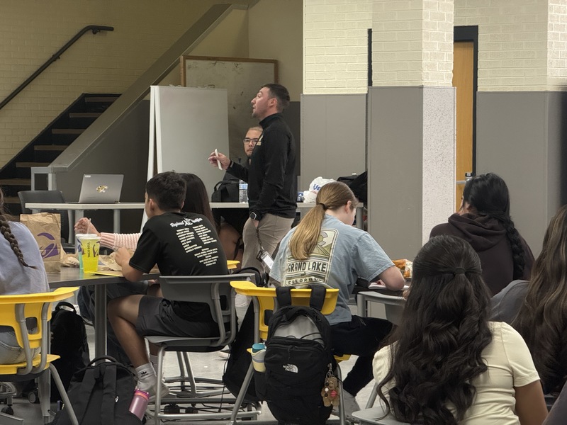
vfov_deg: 12.3
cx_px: 284
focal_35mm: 120
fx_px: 1966
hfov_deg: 16.4
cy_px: 212
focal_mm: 15.66
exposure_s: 1/120
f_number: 2.8
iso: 800
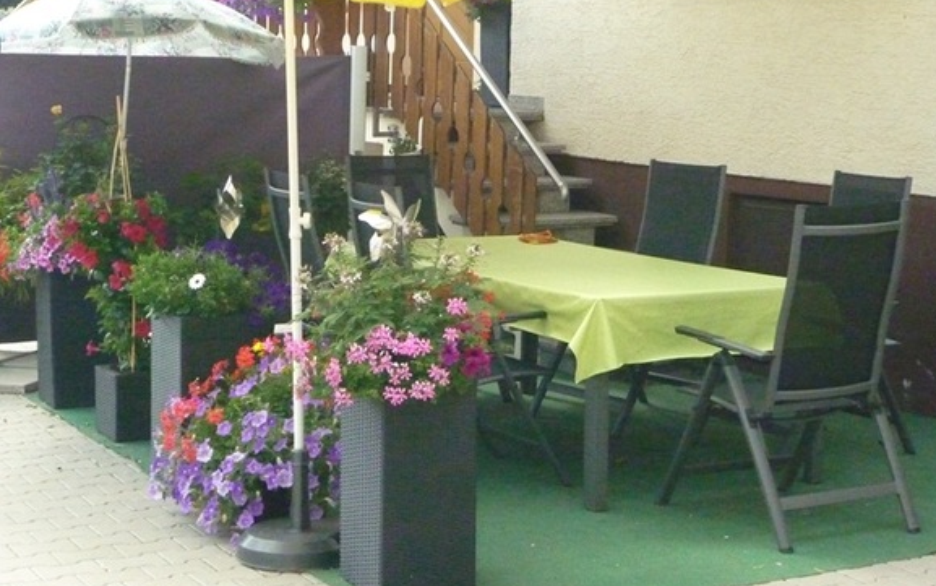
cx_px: 474
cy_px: 239
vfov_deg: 18.9
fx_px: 1761
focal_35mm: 69
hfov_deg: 29.8
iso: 1600
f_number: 11
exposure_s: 1/250
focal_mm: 10.6
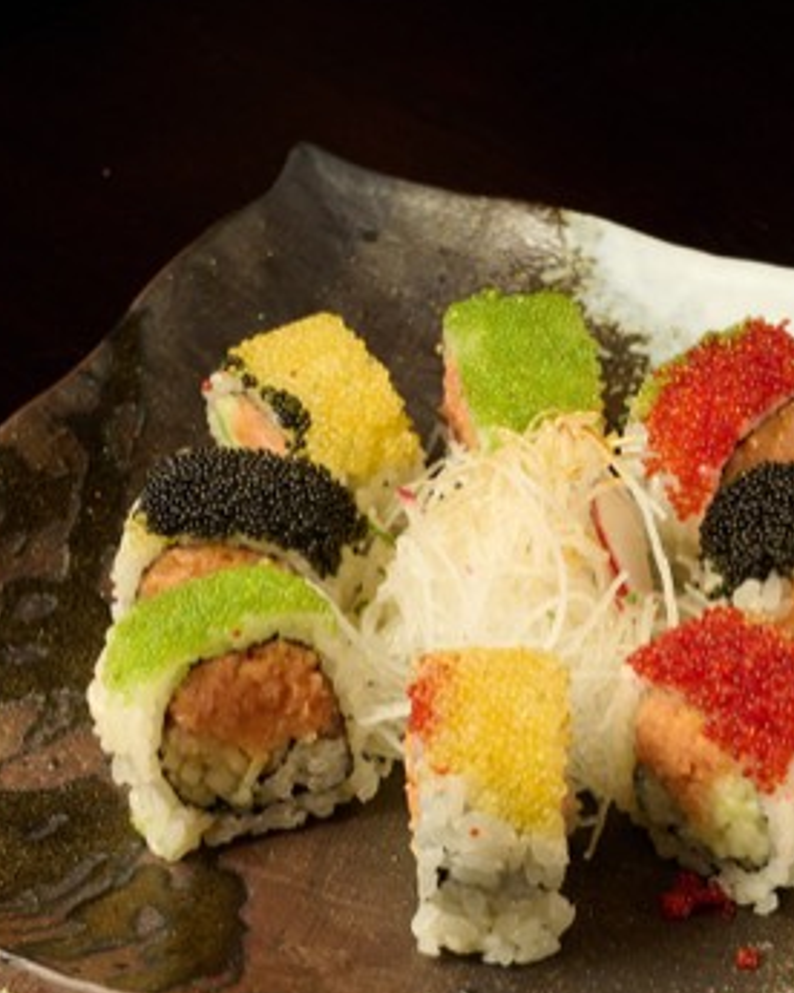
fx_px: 3319
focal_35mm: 113
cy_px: 655
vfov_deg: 17.0
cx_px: 423
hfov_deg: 13.6
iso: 1250
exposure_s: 1/30
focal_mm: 52
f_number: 11
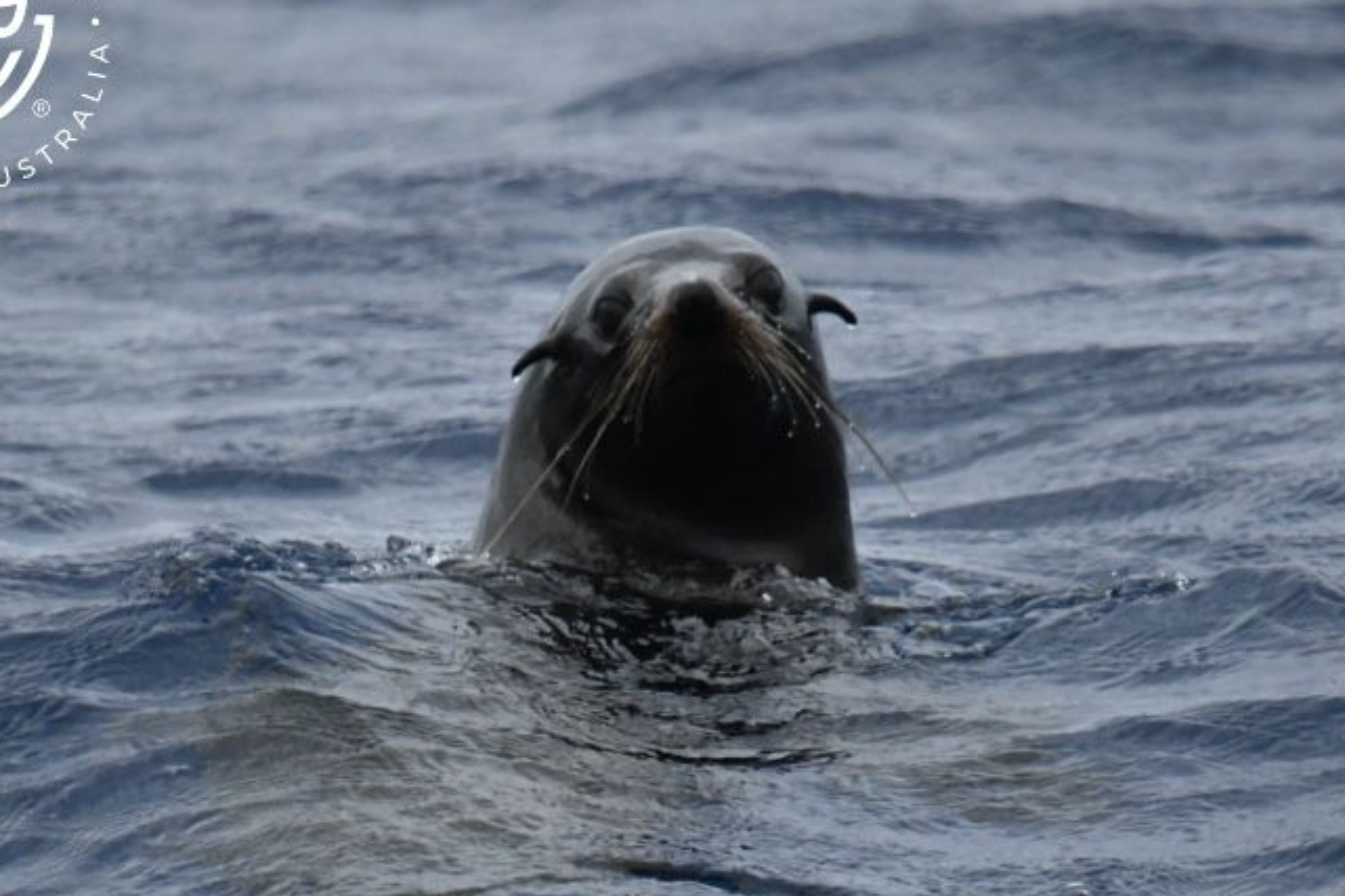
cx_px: 659
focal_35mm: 749
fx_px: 27975
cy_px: 463
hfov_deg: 2.8
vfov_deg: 1.8
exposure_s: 1/8000
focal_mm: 600
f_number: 6.3
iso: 2000
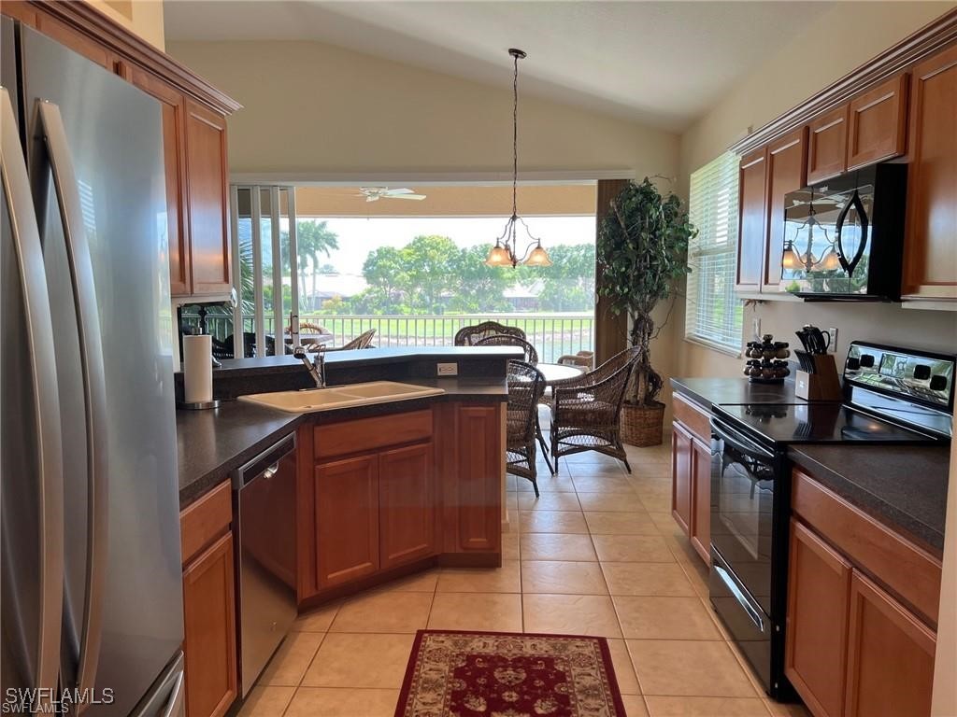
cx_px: 478
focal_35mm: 26
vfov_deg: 53.1
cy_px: 358
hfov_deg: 67.3
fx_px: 719
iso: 50
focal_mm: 5.7
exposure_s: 1/120
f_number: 1.5
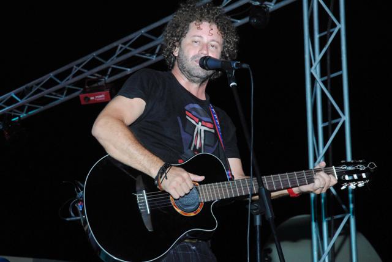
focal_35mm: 93
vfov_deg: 14.8
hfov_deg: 21.9
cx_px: 196
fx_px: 1014
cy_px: 131
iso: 800
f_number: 6.3
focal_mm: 62
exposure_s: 1/30
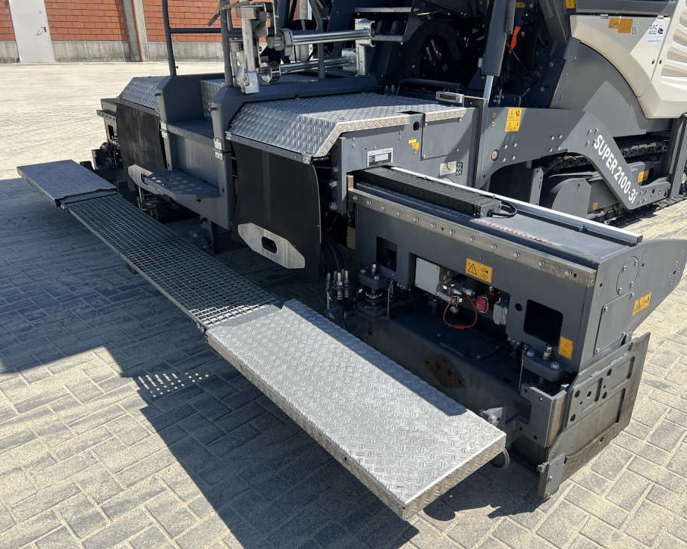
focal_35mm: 28
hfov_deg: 62.1
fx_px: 569
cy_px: 267
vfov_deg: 51.5
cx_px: 371
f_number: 1.5
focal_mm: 5.7
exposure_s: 1/3257
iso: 50
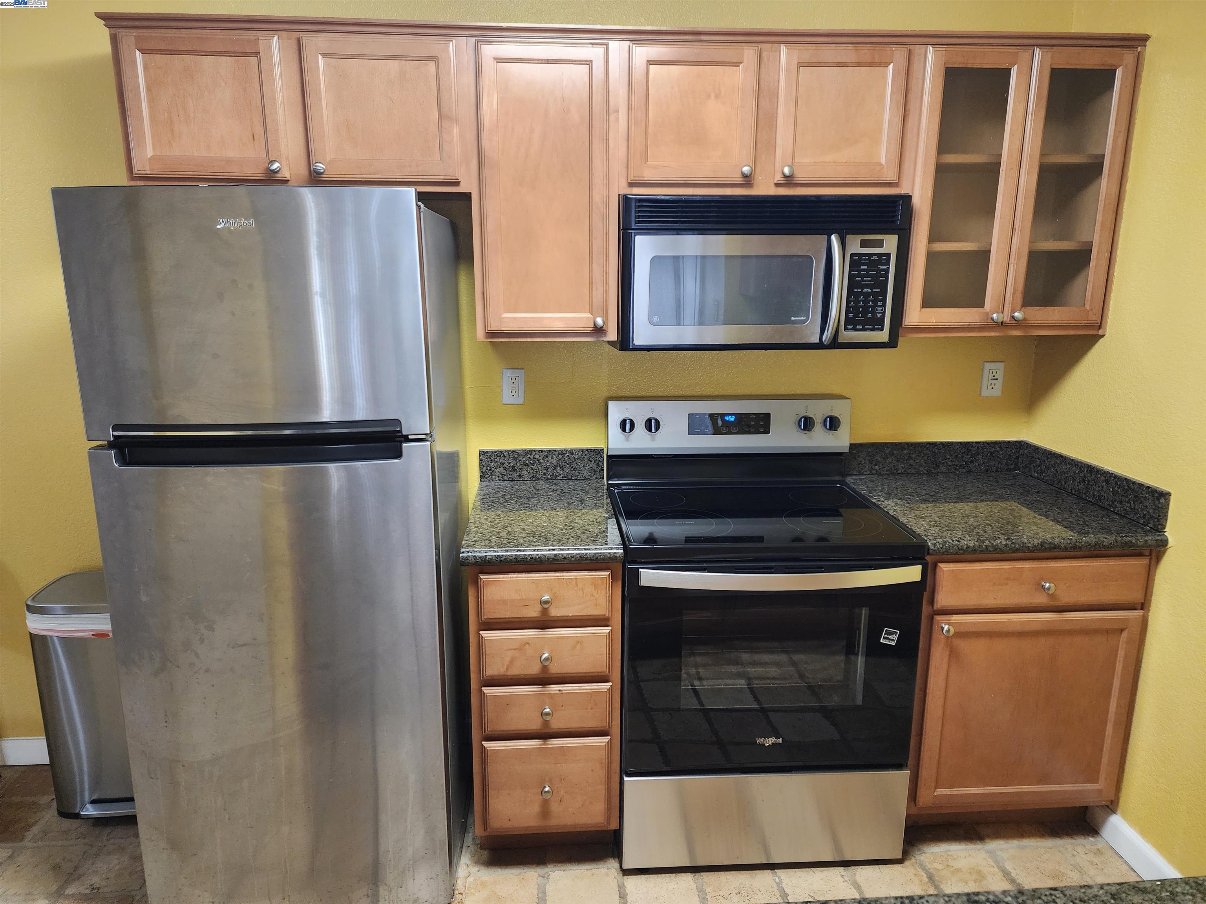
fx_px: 801
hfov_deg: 73.9
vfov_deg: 58.9
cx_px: 603
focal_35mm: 23
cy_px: 452
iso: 400
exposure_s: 1/120
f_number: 1.8
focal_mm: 6.4
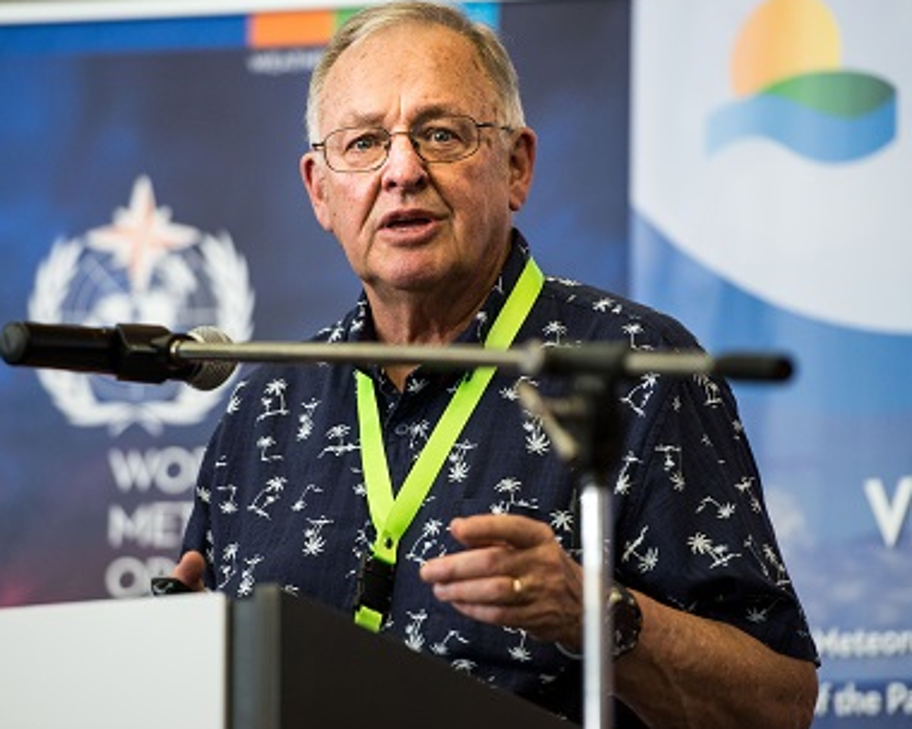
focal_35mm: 237
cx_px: 430
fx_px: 6397
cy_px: 357
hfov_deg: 8.2
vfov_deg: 6.5
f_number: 3.2
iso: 2000
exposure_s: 1/160
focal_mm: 200
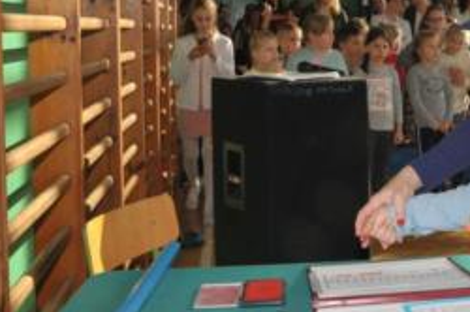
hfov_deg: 31.2
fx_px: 782
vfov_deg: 22.2
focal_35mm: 60
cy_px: 56
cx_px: 461
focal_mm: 20
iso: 640
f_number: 9
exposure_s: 1/250
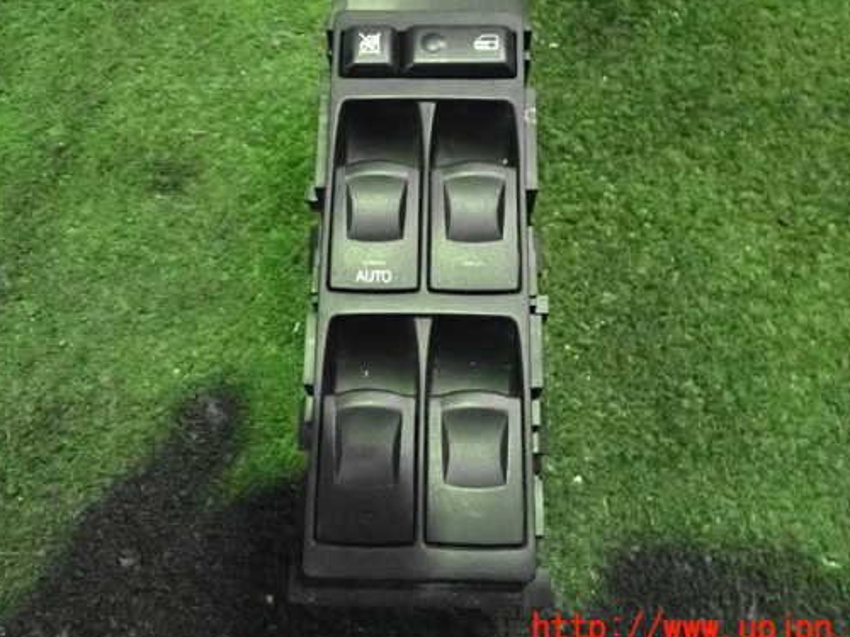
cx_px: 406
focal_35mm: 36
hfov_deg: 51.3
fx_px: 884
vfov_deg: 39.6
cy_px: 268
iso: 6400
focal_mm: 5.4
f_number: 2.3
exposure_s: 1/200
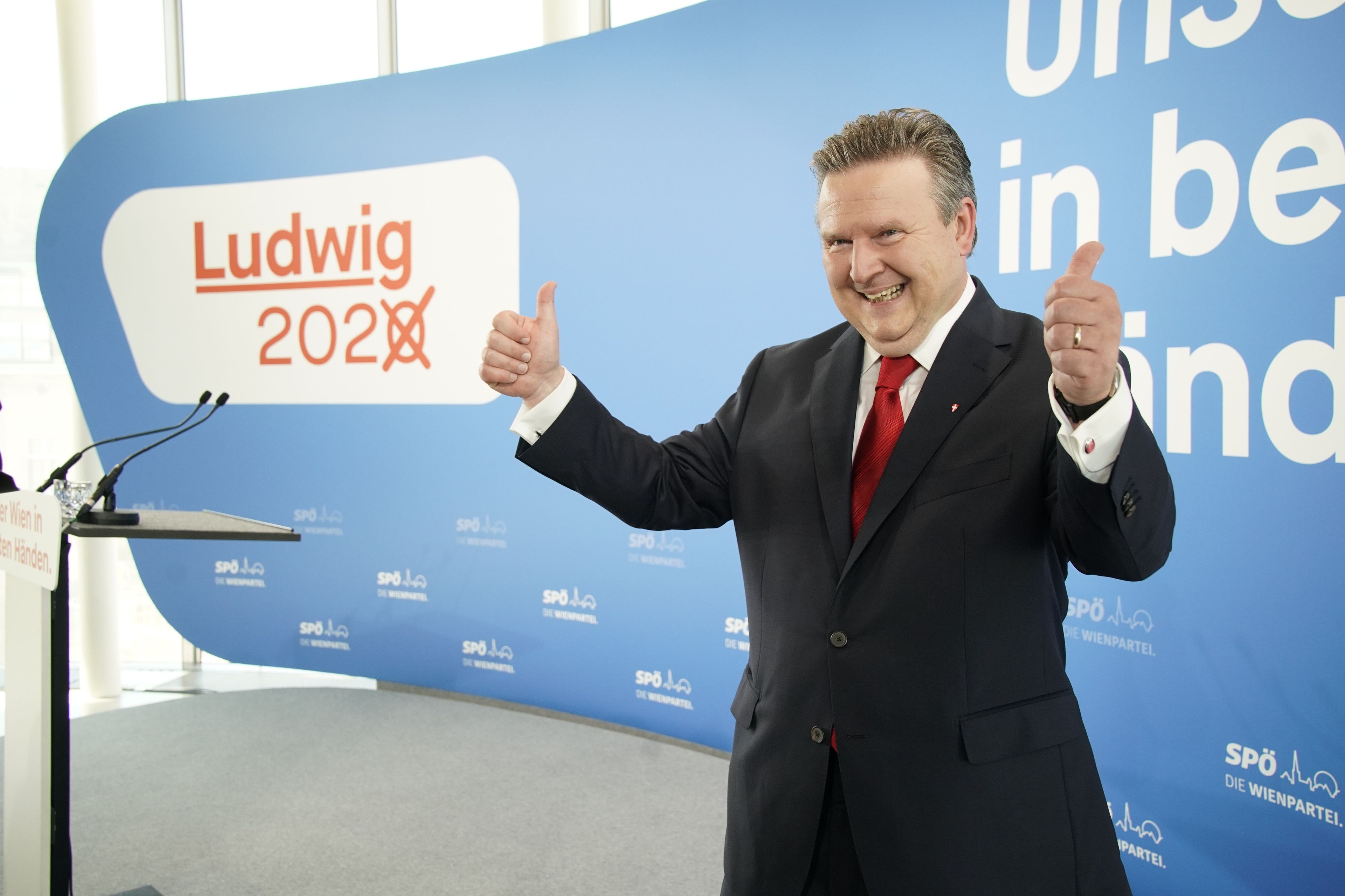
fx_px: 1270
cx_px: 672
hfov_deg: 55.8
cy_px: 448
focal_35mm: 34
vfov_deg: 38.9
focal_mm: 34
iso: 2000
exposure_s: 1/400
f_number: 5.6
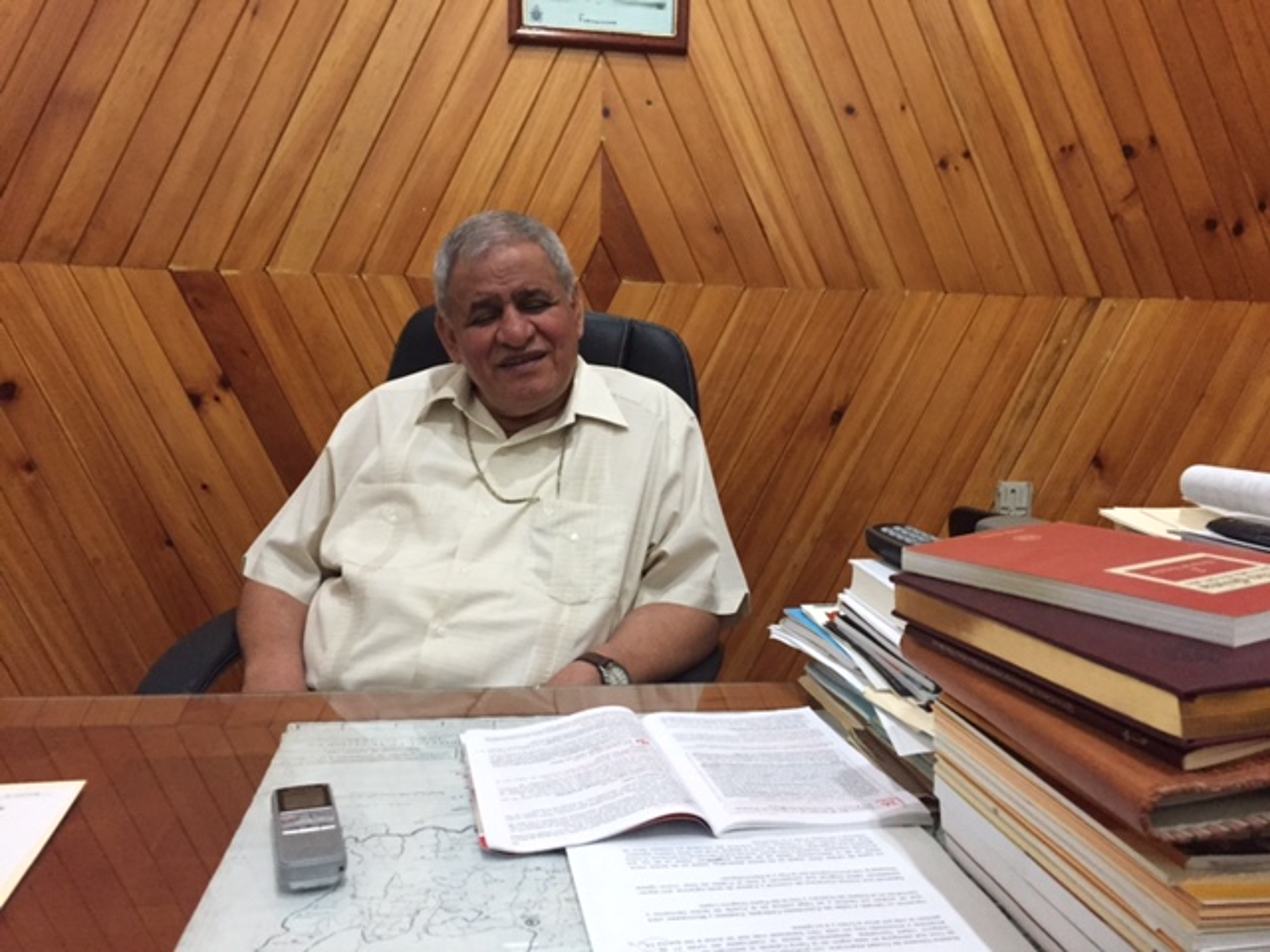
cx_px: 635
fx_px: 1064
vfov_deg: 48.2
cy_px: 476
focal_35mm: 29
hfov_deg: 61.7
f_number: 2.2
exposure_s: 1/15
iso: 250
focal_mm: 4.15
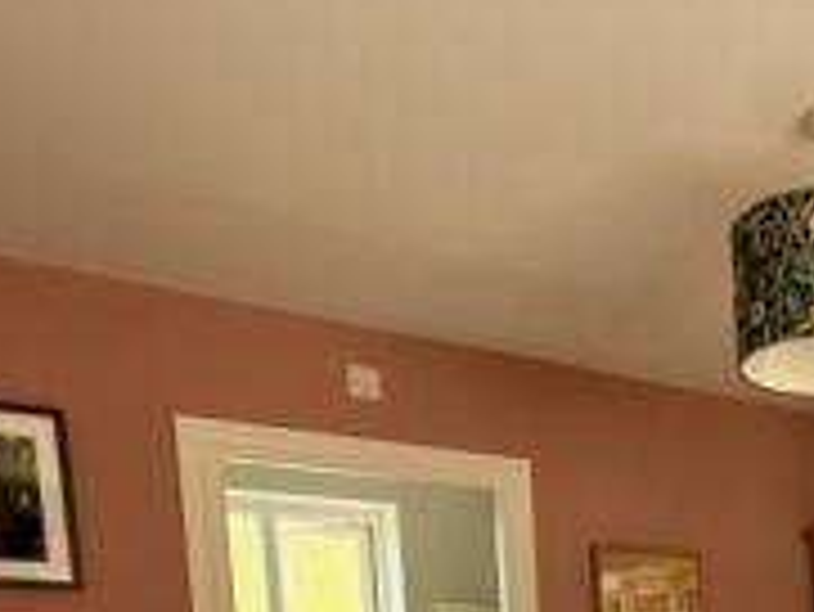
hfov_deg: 36.2
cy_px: 848
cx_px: 879
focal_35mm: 45
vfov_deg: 26.1
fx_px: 1059
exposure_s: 1/99
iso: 100
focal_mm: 2.22
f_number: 2.2
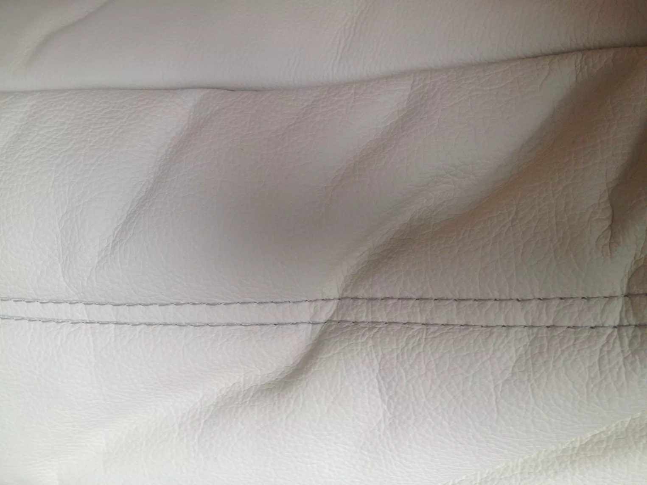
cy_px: 242
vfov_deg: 40.7
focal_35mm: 35
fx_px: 654
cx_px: 324
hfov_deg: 52.6
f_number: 2.4
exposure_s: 1/60
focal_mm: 4.28
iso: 64
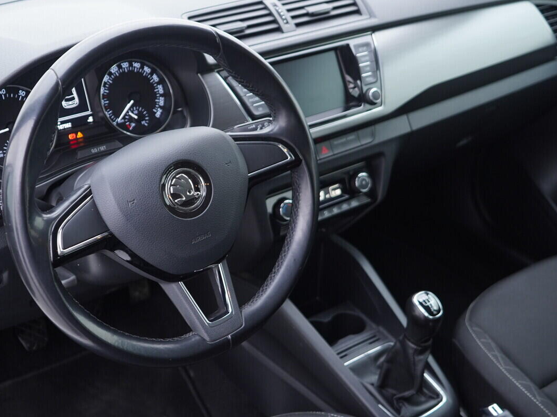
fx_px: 756
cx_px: 206
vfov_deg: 30.9
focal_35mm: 47
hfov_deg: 40.1
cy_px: 195
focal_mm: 24
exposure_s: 1/40
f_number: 2.8
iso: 250
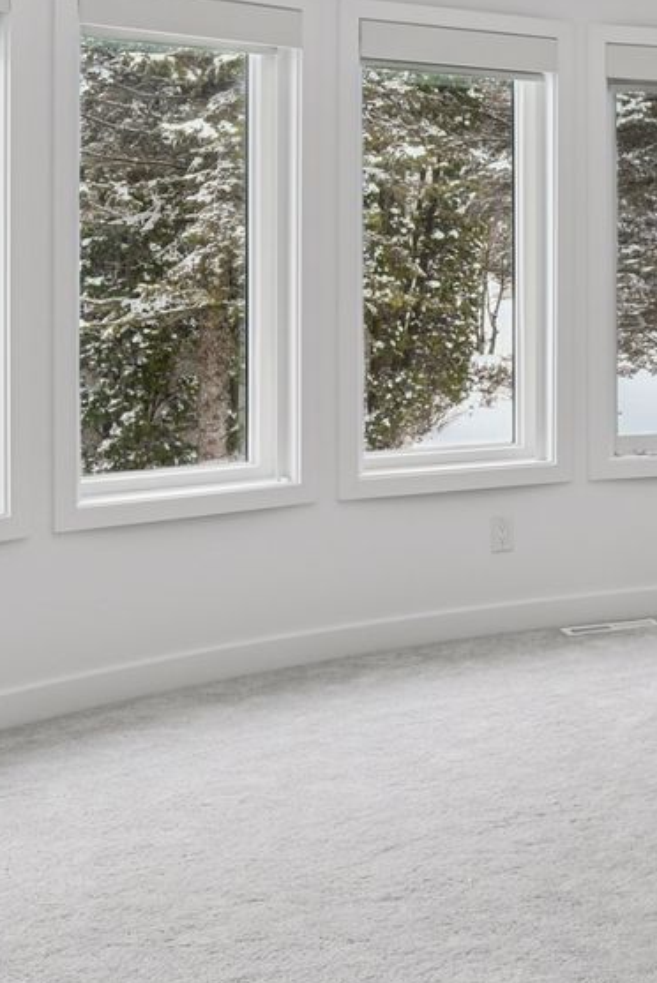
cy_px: 328
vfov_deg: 32.1
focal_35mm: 62
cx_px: 913
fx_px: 1695
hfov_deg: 19.7
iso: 640
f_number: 8
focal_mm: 18
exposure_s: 1/25
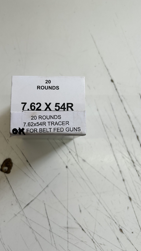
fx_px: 193
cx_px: 53
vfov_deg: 66.1
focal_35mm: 29
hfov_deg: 39.9
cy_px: 123
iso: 50
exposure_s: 1/394
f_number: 1.5
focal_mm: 5.7
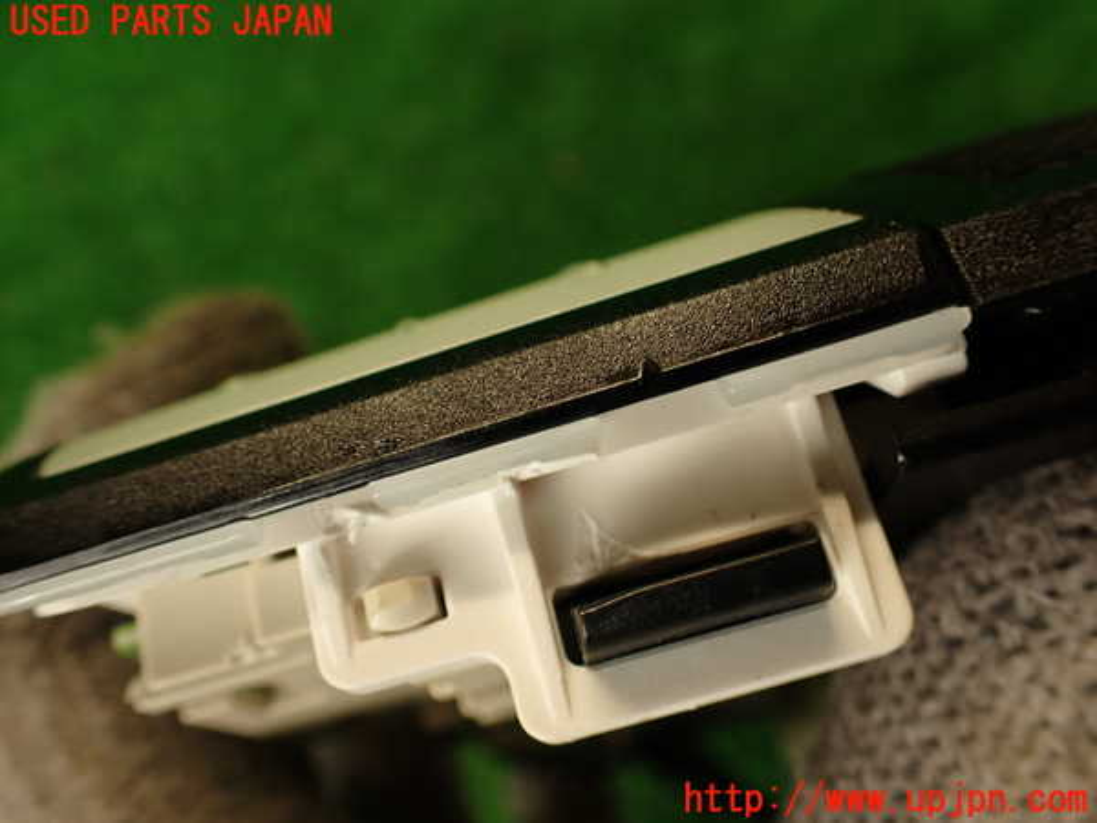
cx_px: 548
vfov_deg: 46.8
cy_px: 412
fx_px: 951
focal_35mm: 30
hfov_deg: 60.0
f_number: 2.3
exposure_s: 1/60
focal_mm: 5.4
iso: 160
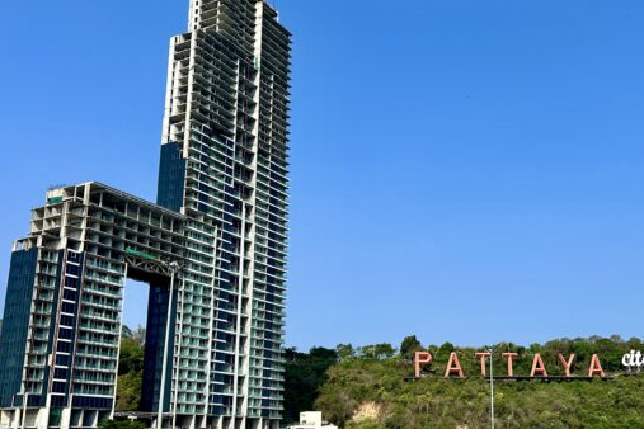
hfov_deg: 46.1
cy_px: 250
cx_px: 465
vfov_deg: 32.6
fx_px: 733
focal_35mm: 41
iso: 50
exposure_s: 1/5319
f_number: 1.5
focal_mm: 5.7
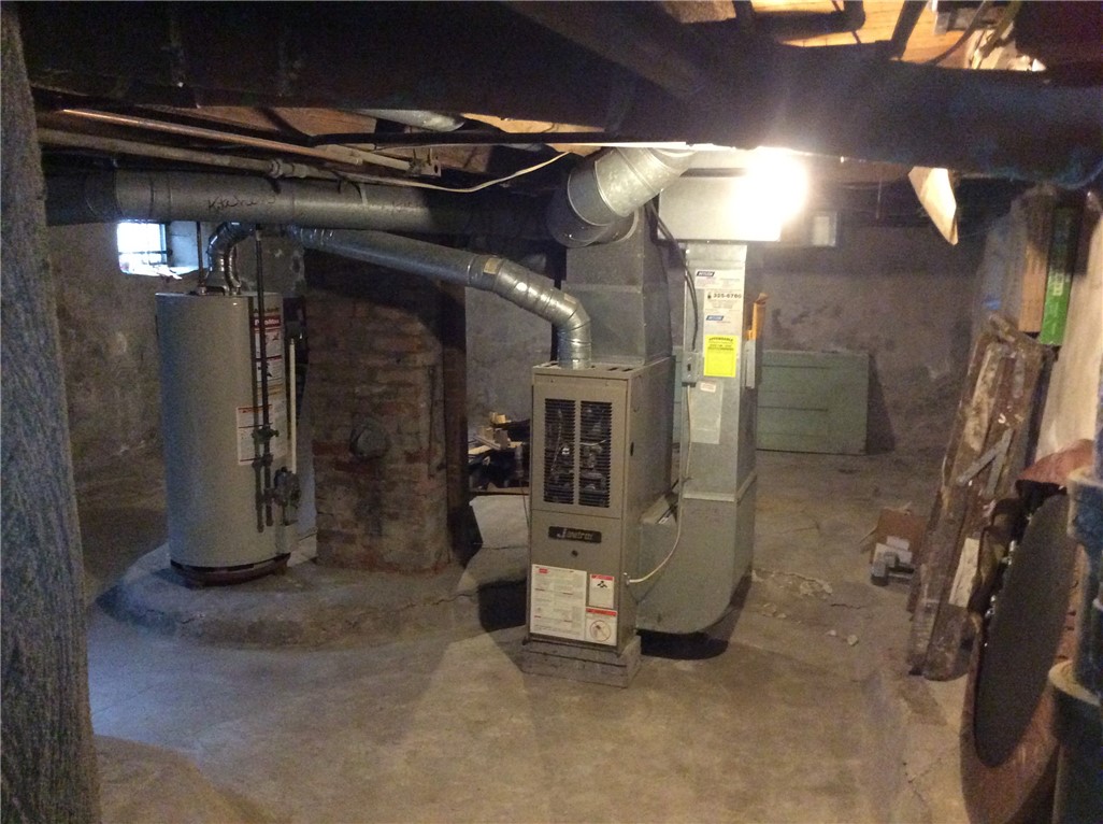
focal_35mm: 32
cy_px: 412
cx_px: 552
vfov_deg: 44.0
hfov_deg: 56.9
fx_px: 1018
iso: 500
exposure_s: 1/15
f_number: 2.4
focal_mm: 3.3
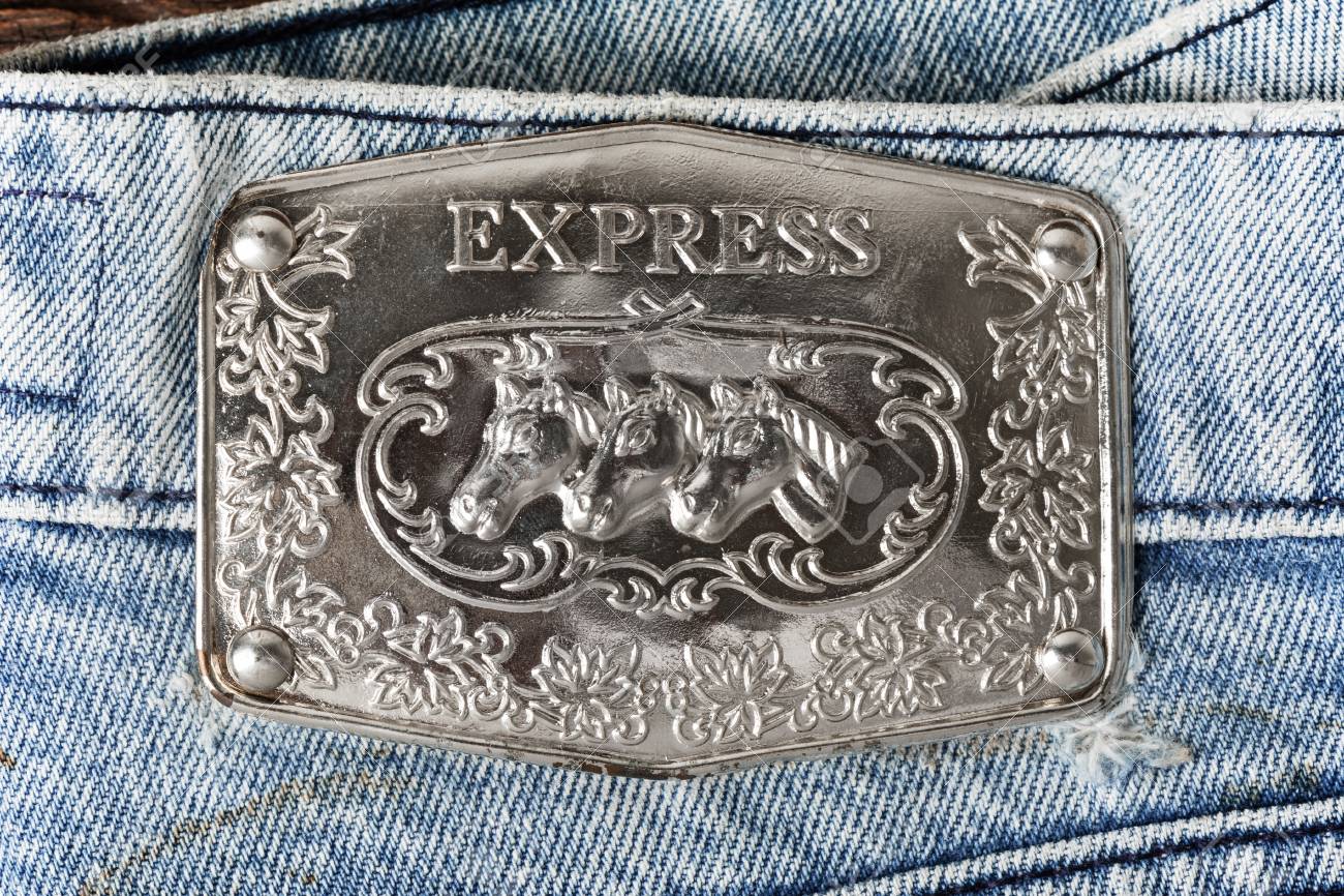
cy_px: 448
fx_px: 3919
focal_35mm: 105
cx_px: 672
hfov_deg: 19.5
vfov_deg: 13.0
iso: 200
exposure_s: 1/200
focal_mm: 105
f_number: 18
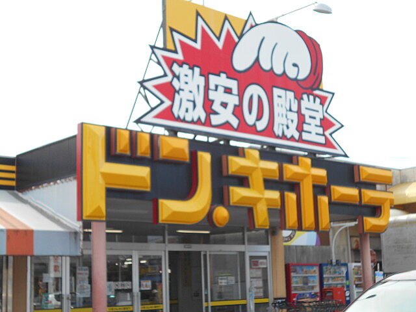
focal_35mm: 58
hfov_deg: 33.2
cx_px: 208
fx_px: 697
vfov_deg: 25.2
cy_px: 156
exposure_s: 1/250
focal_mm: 10
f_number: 4.9
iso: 80
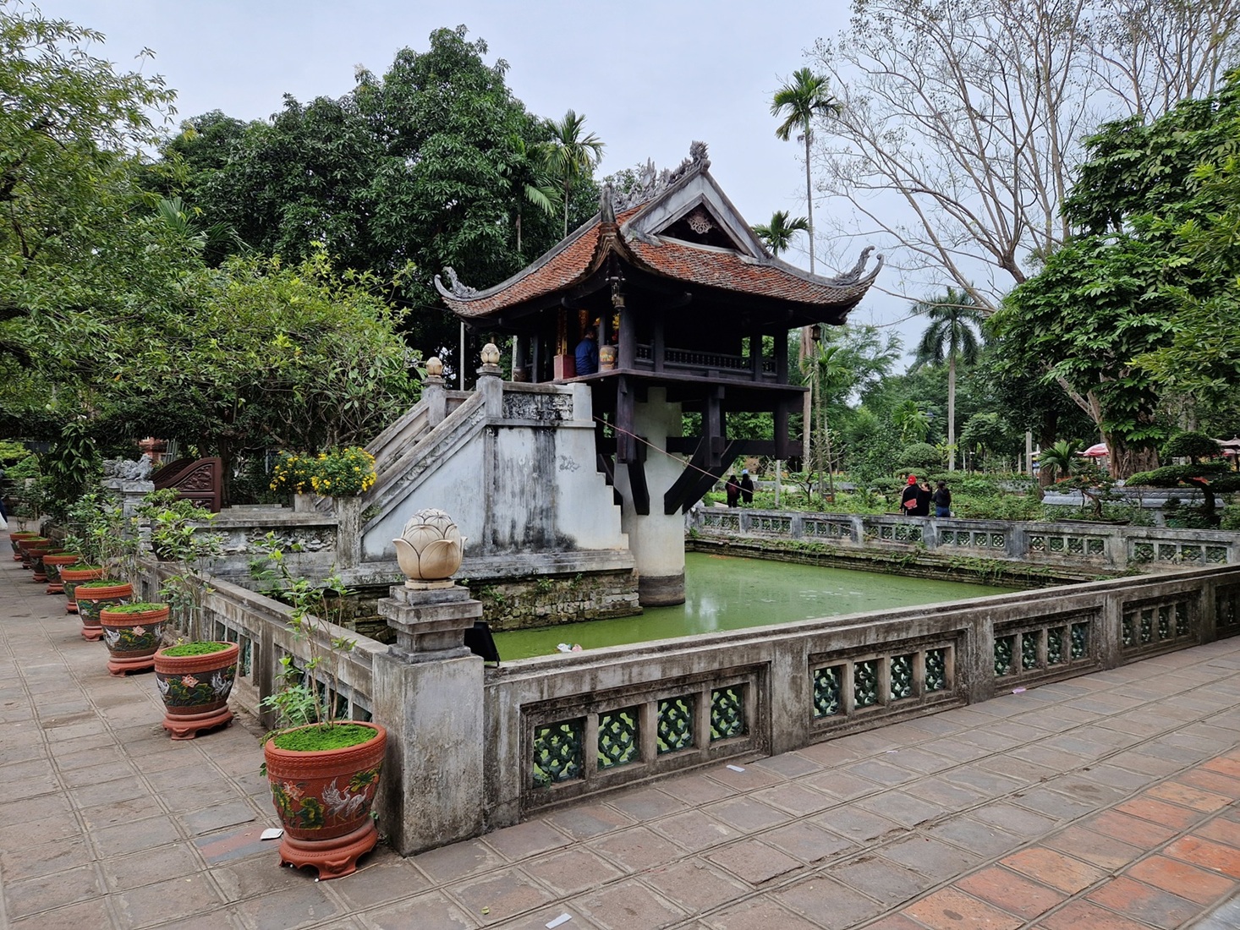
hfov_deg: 73.9
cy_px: 465
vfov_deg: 58.9
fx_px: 824
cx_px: 620
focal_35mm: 23
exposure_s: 1/381
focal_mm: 5.4
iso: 50
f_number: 1.8
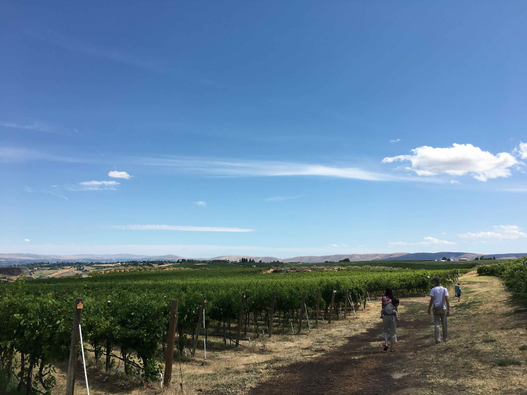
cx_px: 264
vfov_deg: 48.2
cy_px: 198
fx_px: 442
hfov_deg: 61.7
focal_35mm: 29
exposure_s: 1/1923
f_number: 2.2
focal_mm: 4.15
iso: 25
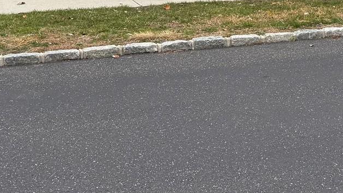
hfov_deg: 24.5
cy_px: -80
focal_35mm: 85
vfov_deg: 13.5
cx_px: 288
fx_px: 773
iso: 100
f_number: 1.78
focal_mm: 6.76
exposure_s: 1/1005
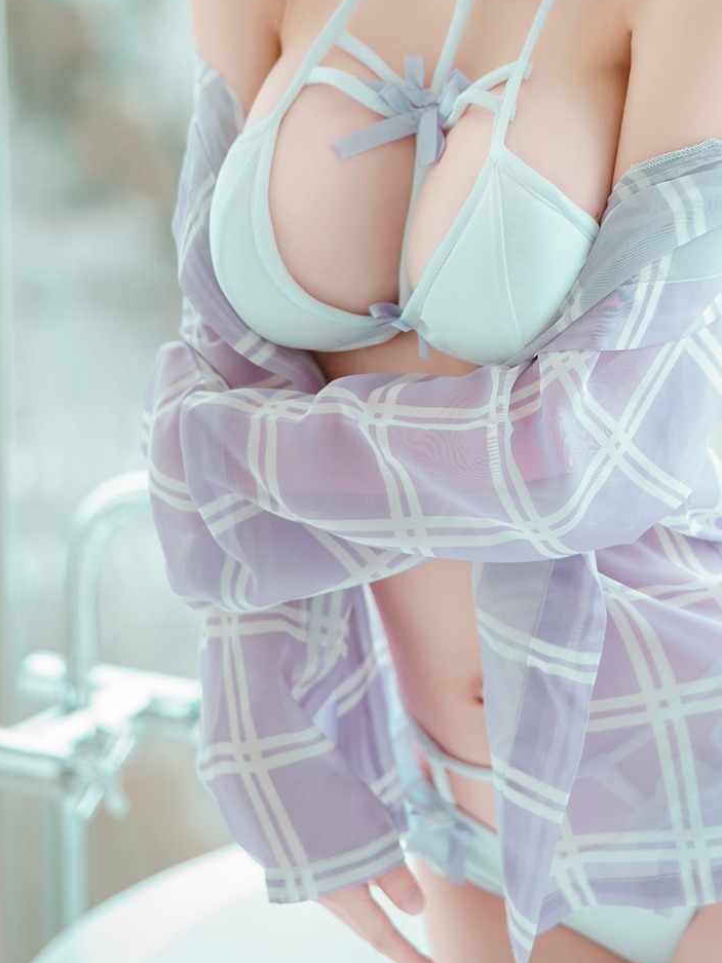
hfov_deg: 14.7
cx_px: 559
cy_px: 183
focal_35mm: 100
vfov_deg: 19.4
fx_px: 2780
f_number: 1.8
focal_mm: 50
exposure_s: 1/320
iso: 200
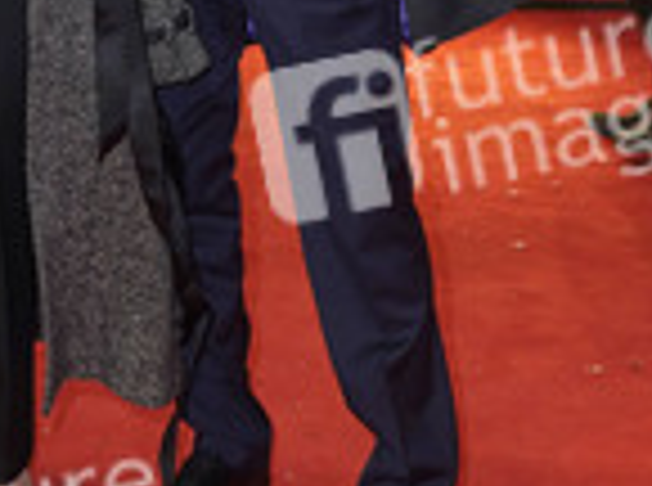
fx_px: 1747
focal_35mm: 93
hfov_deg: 20.7
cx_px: 72
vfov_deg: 15.2
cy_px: -108
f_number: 5.6
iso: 640
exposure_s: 1/160
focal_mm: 35
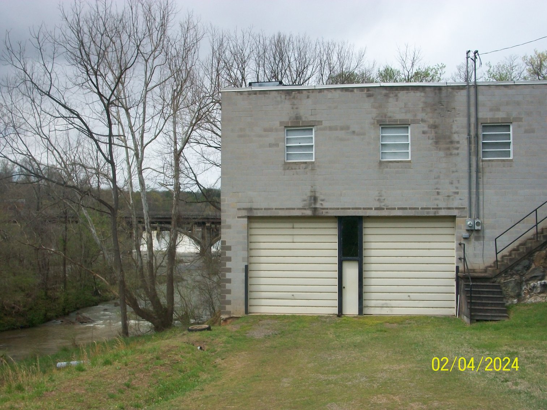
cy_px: 205
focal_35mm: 42
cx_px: 274
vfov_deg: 34.4
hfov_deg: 44.8
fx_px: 664
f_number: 6.3
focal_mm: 7.1
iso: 80
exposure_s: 1/320
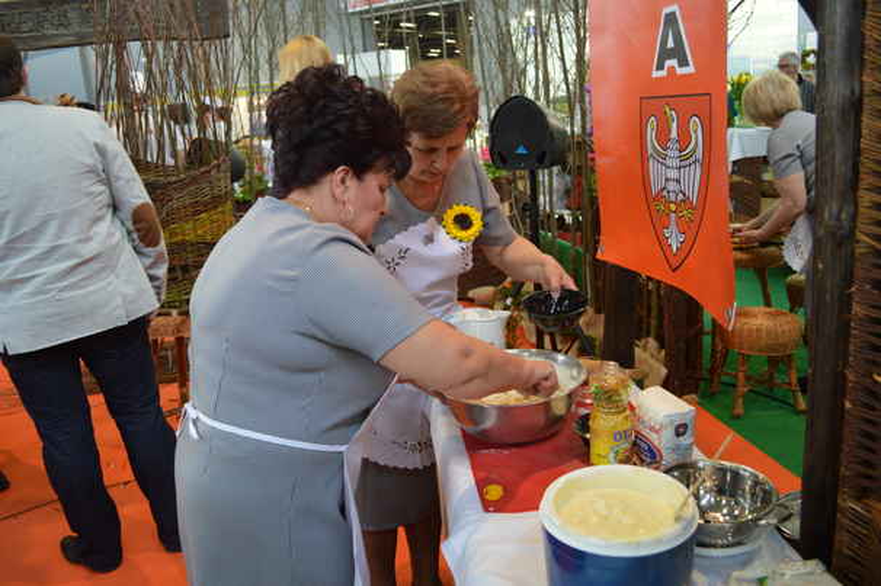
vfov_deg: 43.5
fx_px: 734
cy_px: 293
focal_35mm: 30
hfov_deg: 62.0
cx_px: 440
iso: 400
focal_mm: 20
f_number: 3.8
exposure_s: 1/60
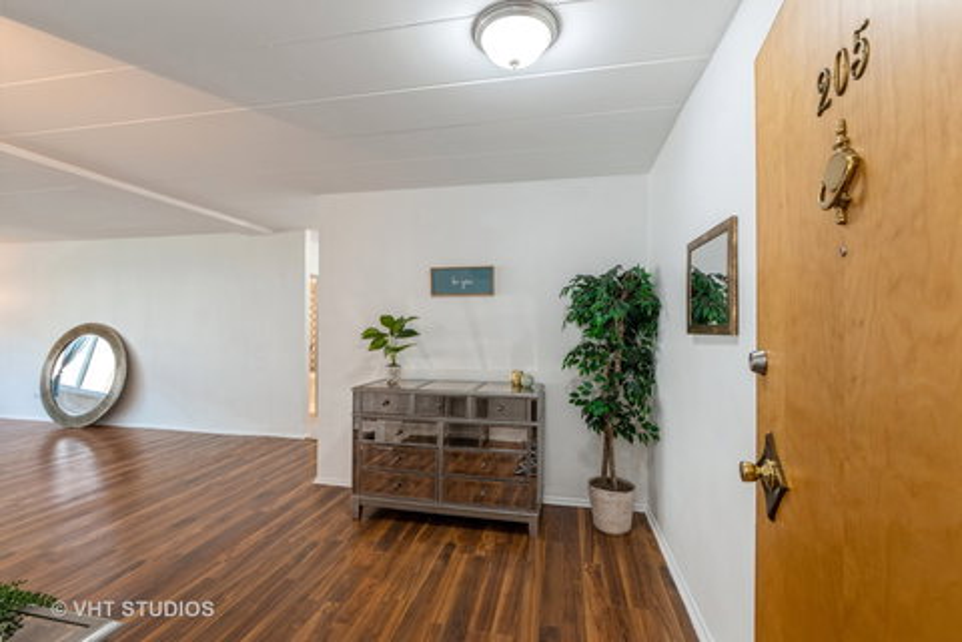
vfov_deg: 77.3
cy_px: 321
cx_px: 481
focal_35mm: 15
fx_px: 401
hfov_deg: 100.4
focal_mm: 10
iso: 200
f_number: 8
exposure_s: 1/6
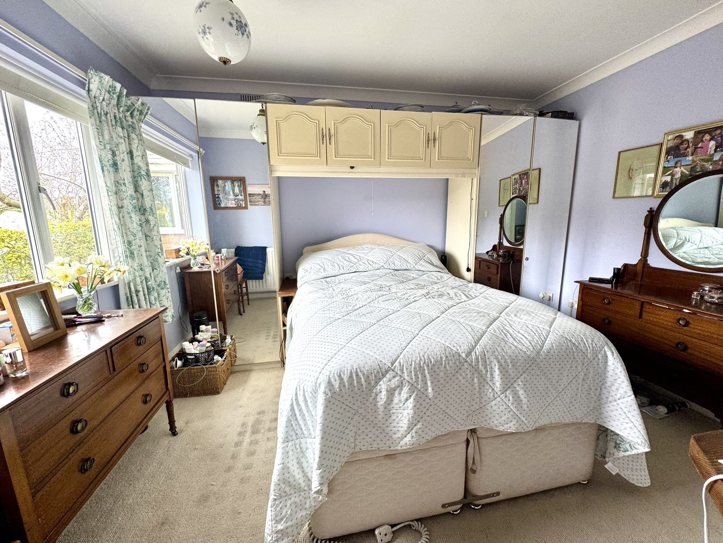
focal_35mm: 14
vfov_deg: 85.7
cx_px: 362
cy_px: 272
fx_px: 292
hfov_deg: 102.1
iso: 100
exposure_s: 1/99
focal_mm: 2.22
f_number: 2.2
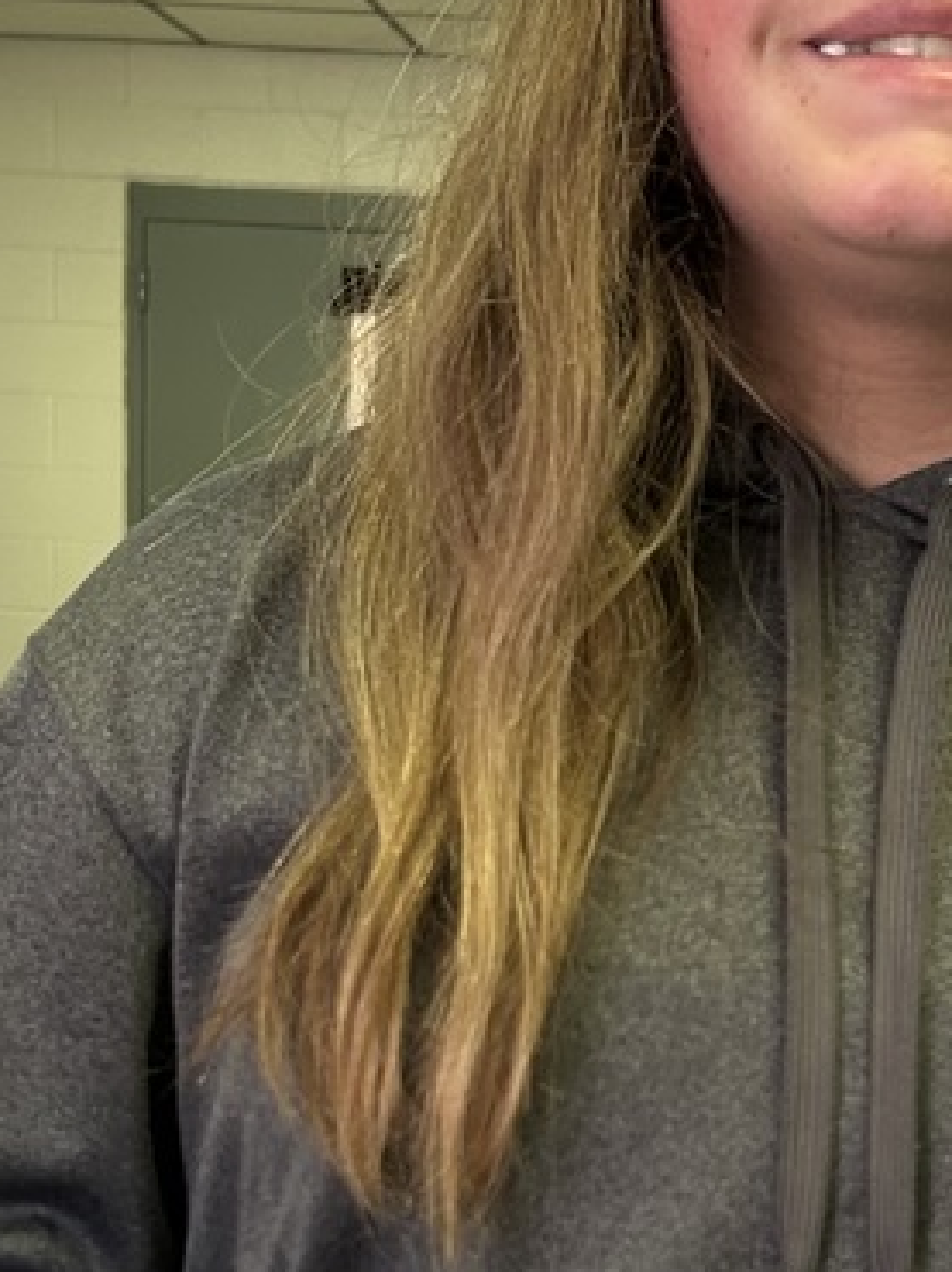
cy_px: 952
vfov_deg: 26.7
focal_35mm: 72
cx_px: 766
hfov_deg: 20.2
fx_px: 2643
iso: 160
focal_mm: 5.7
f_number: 1.5
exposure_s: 1/60
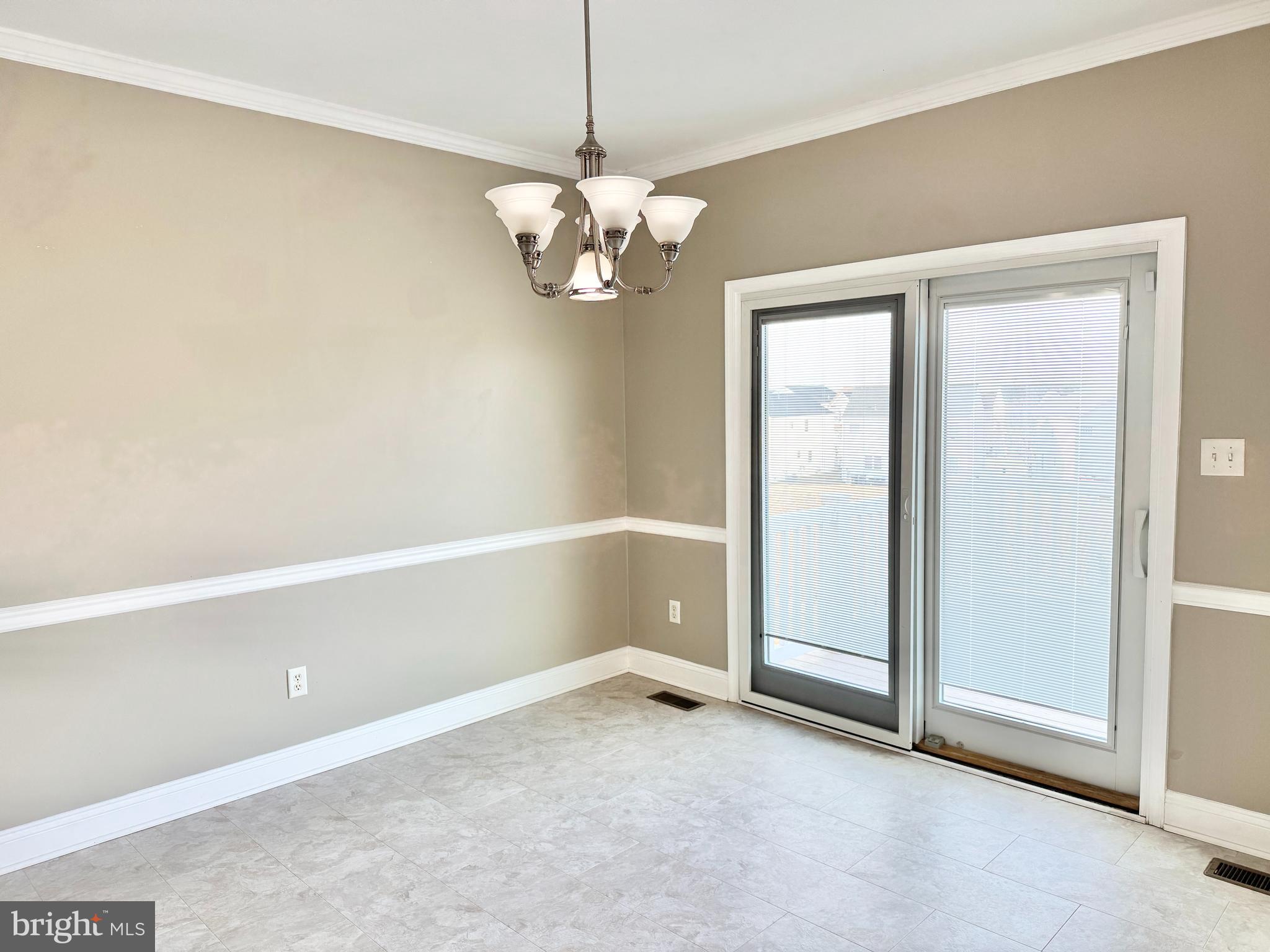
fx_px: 881
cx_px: 635
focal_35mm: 24
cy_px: 476
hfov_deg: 71.6
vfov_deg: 56.8
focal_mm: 6.76
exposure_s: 1/149
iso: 80
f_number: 1.78
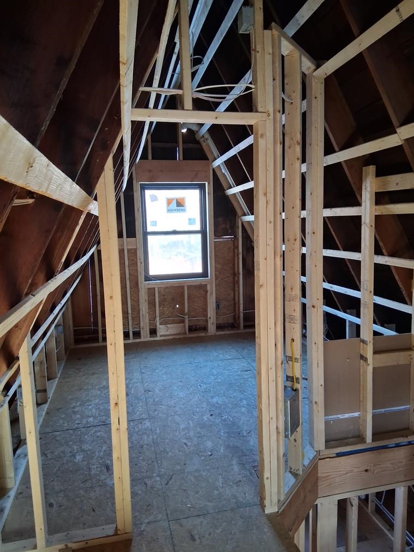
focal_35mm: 26
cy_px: 276
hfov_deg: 53.1
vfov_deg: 67.3
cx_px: 207
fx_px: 415
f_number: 1.8
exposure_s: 1/40
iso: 500
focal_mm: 3.98
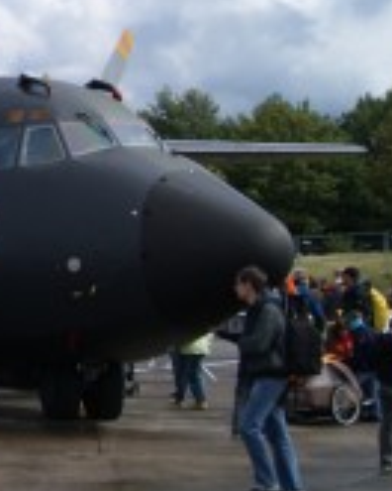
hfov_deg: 14.1
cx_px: -389
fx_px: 1334
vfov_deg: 20.7
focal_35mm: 92
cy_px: 150
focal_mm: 18
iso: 100
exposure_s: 1/160
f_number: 10
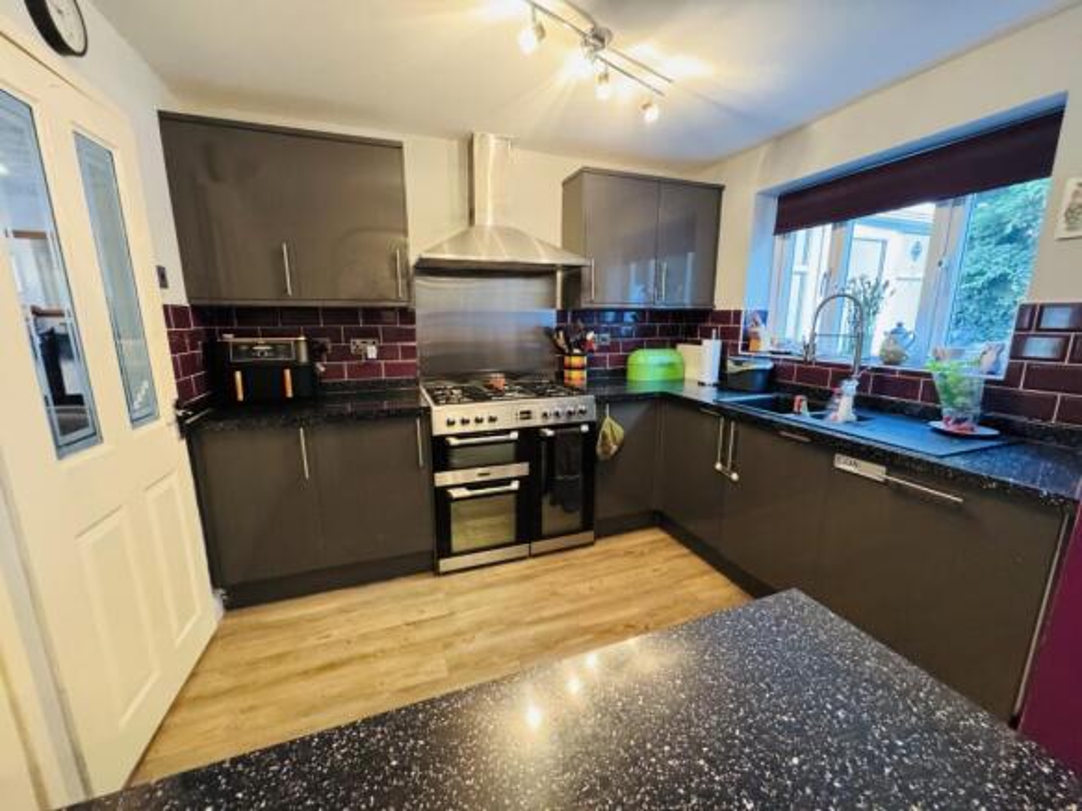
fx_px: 438
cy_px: 406
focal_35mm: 14
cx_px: 541
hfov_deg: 102.1
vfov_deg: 85.7
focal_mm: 2.22
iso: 1000
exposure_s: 1/50
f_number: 2.2
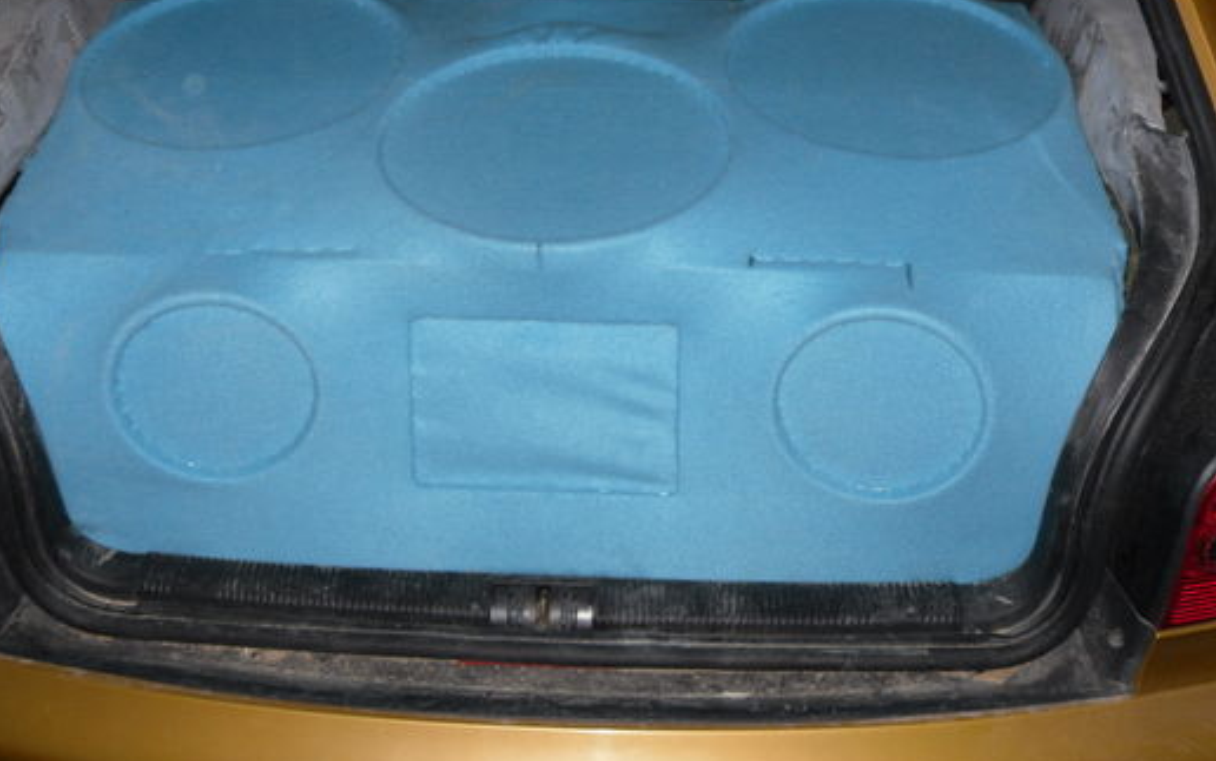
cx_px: 540
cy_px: 323
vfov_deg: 28.0
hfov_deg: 43.4
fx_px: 1525
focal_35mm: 46
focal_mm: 6.3
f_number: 3.5
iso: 80
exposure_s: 1/45
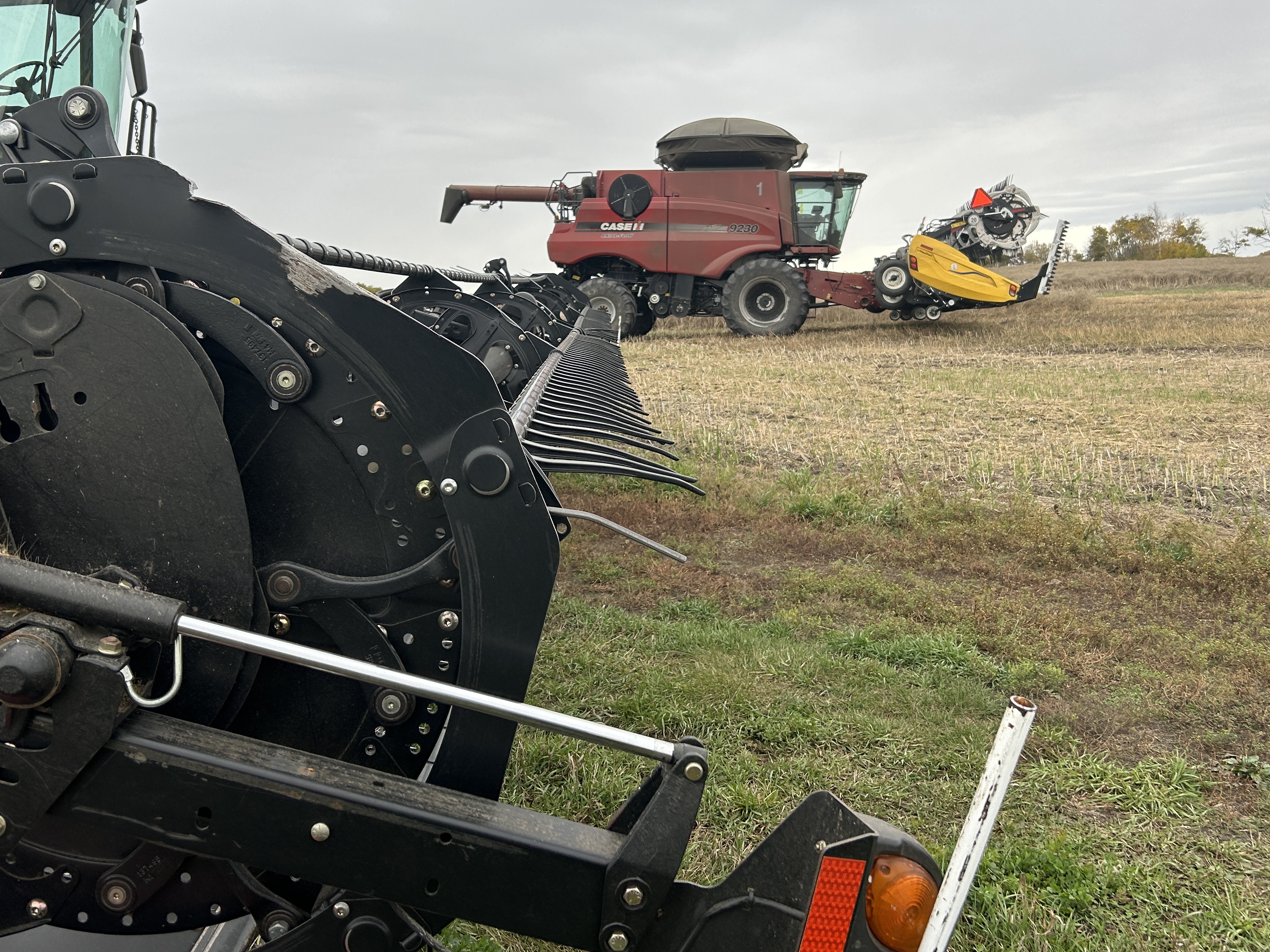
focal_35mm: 32
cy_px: 371
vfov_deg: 43.9
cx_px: 582
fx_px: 1174
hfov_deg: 56.7
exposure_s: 1/1224
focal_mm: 5.7
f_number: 1.5
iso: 50
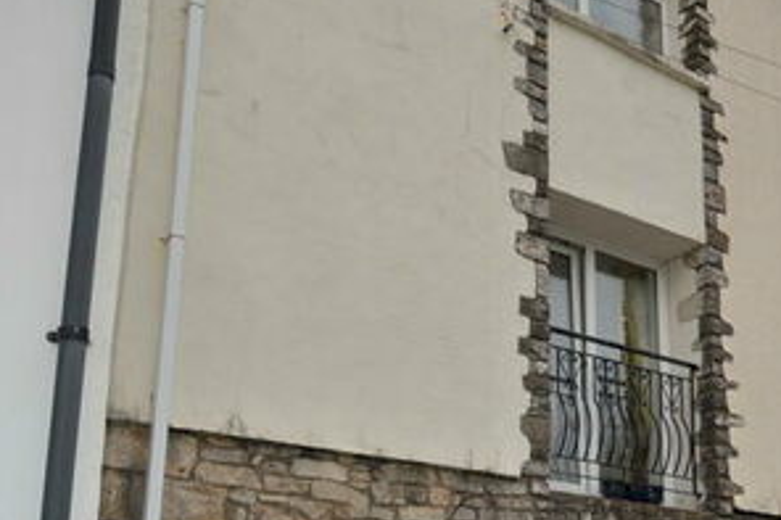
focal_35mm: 46
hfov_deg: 41.7
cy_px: 451
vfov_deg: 28.2
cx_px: 559
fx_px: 1001
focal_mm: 13
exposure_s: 1/200
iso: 100
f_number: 5
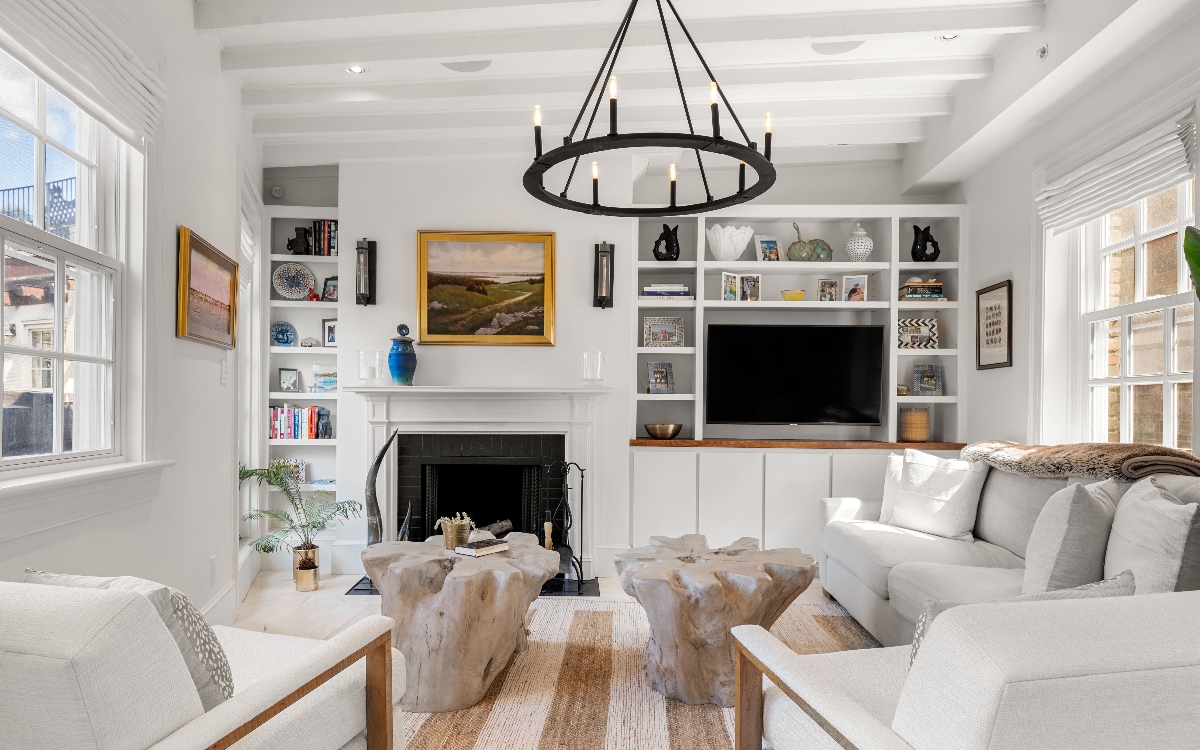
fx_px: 687
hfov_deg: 82.3
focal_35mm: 21
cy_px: 402
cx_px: 586
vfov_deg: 57.2
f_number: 8
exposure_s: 1/6
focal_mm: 20
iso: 400
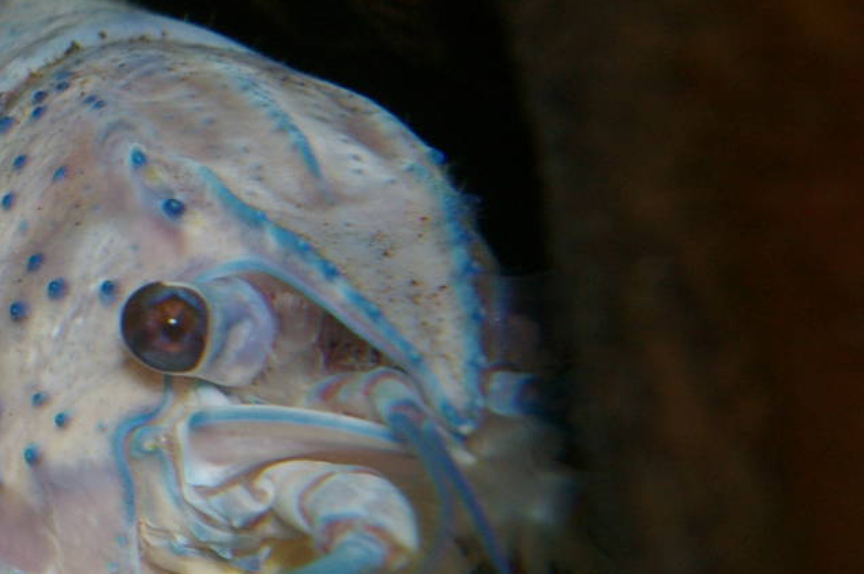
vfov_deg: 6.6
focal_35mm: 208
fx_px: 4992
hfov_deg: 9.8
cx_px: -45
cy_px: 499
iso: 400
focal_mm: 55
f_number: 16
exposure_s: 1/60
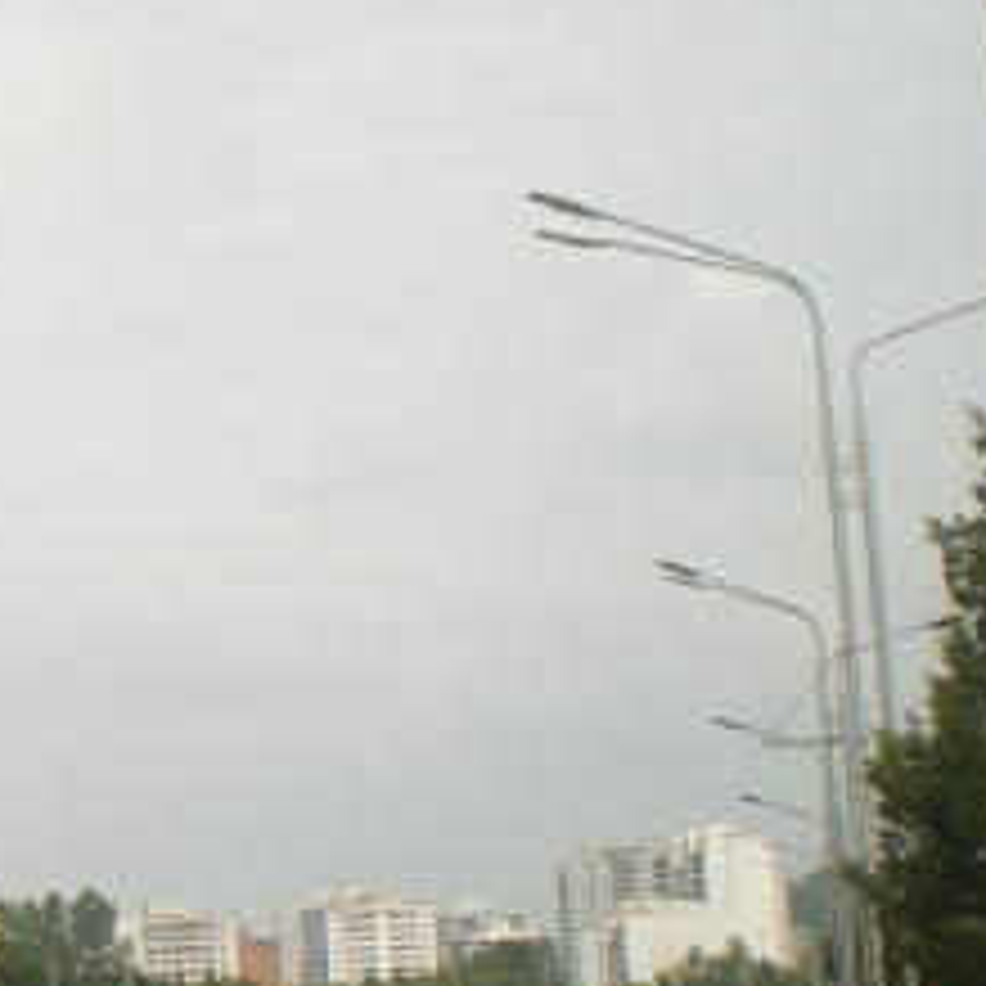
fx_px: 3738
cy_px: 459
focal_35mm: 116
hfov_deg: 13.7
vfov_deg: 15.0
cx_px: -680
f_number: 4.6
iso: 50
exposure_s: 1/500
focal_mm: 6.3
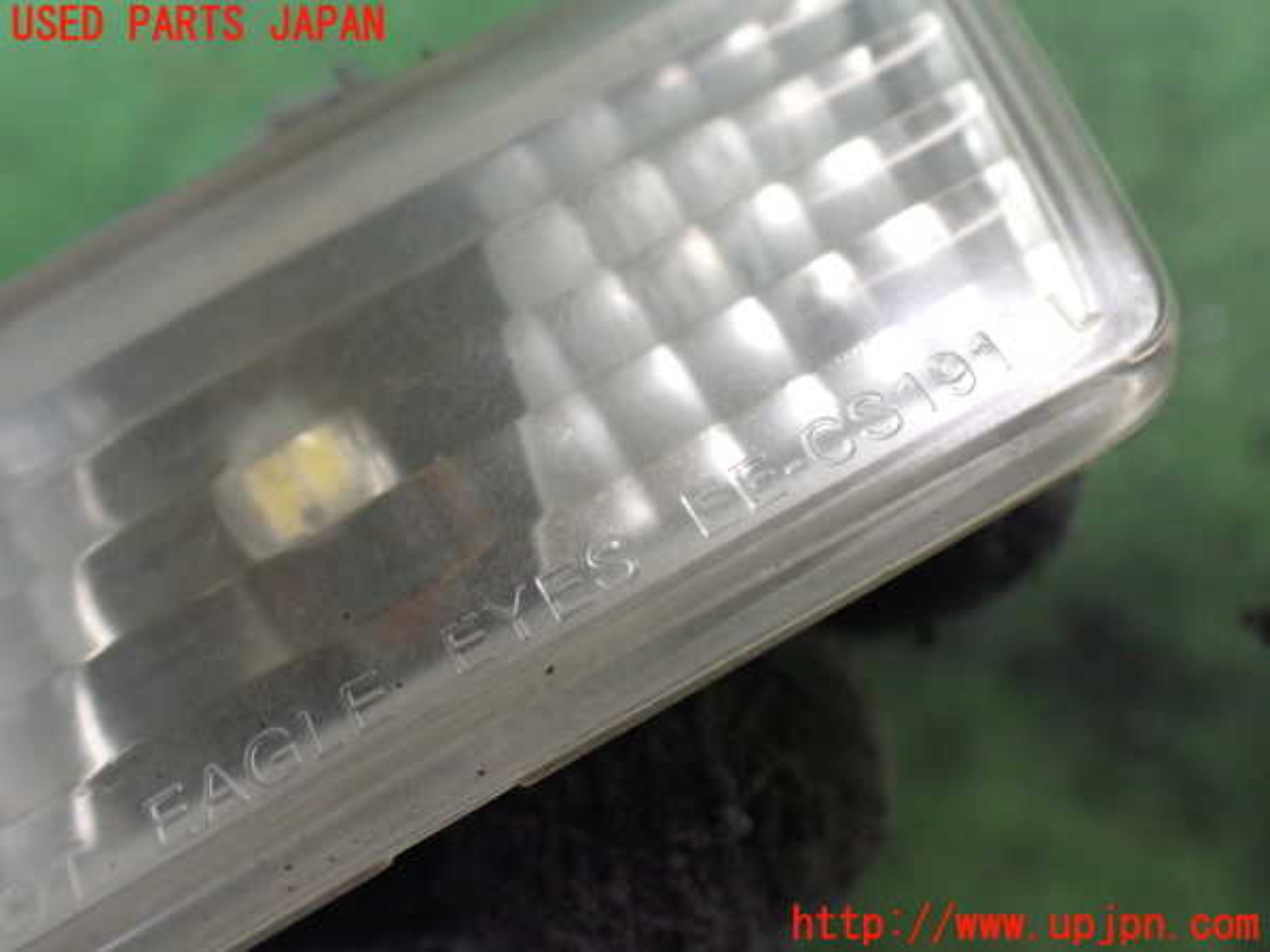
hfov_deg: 60.0
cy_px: 476
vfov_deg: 46.8
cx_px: 635
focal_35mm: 30
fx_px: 1101
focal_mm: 5.4
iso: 800
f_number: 2.3
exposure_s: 1/125
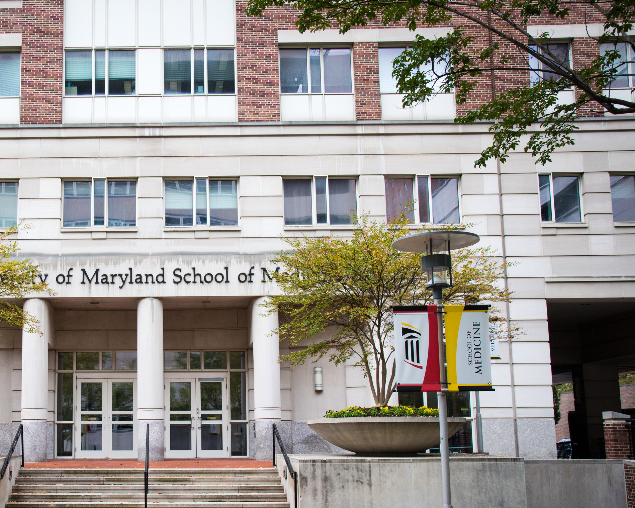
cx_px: 134
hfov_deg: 38.9
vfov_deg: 32.6
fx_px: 864
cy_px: 321
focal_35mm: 46
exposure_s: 1/320
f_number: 9
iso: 400
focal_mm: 31
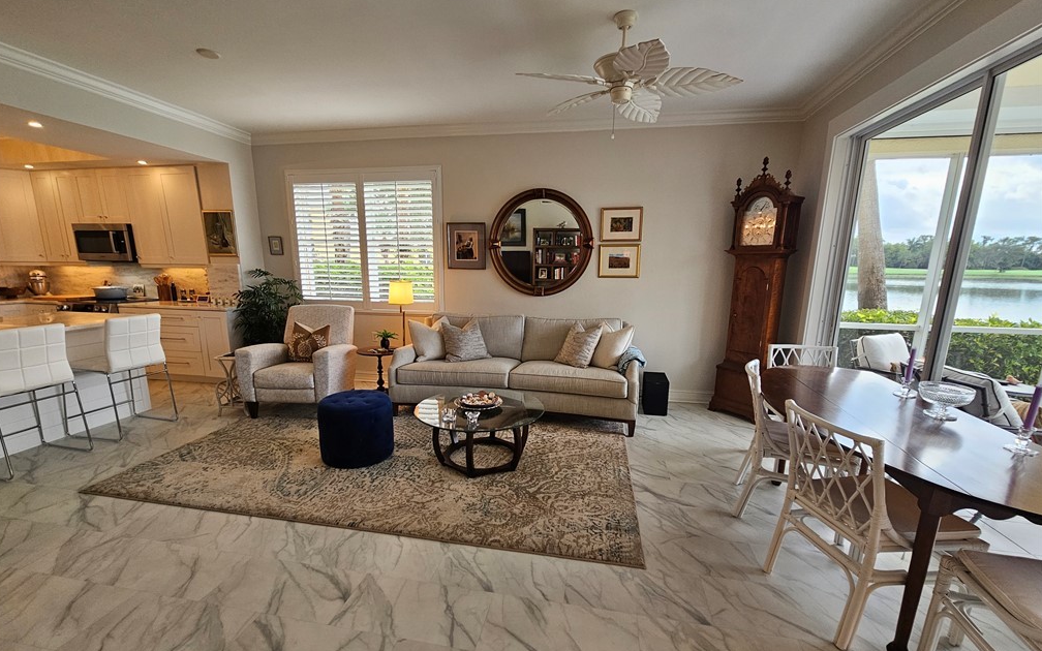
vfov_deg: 78.4
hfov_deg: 105.3
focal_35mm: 14
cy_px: 356
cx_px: 516
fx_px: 398
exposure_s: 1/60
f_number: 2.2
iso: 100
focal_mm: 2.2
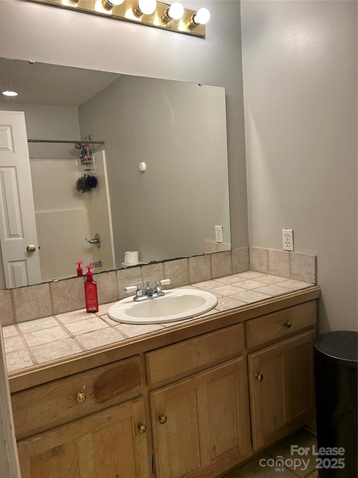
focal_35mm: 26
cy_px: 239
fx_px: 359
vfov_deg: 67.3
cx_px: 179
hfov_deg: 53.1
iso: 80
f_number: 1.5
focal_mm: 5.7
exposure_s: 1/120
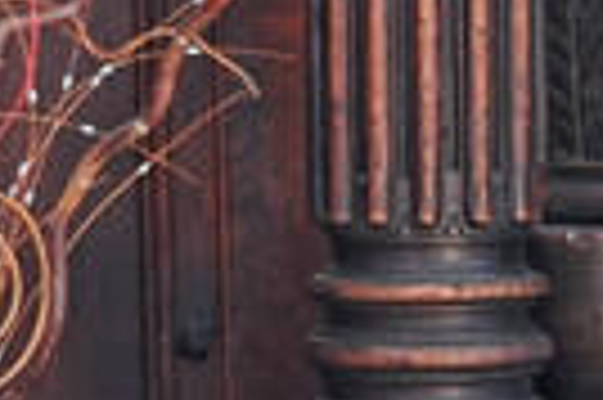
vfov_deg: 3.6
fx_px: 6391
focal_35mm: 382
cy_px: 38
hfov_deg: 5.2
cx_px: 1647
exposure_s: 1/10
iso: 400
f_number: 1.8
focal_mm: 50
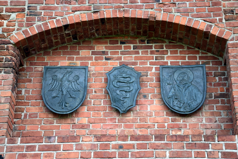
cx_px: 119
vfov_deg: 14.7
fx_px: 615
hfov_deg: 21.9
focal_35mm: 93
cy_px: 80
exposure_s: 1/250
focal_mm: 62
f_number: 6.3
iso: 200
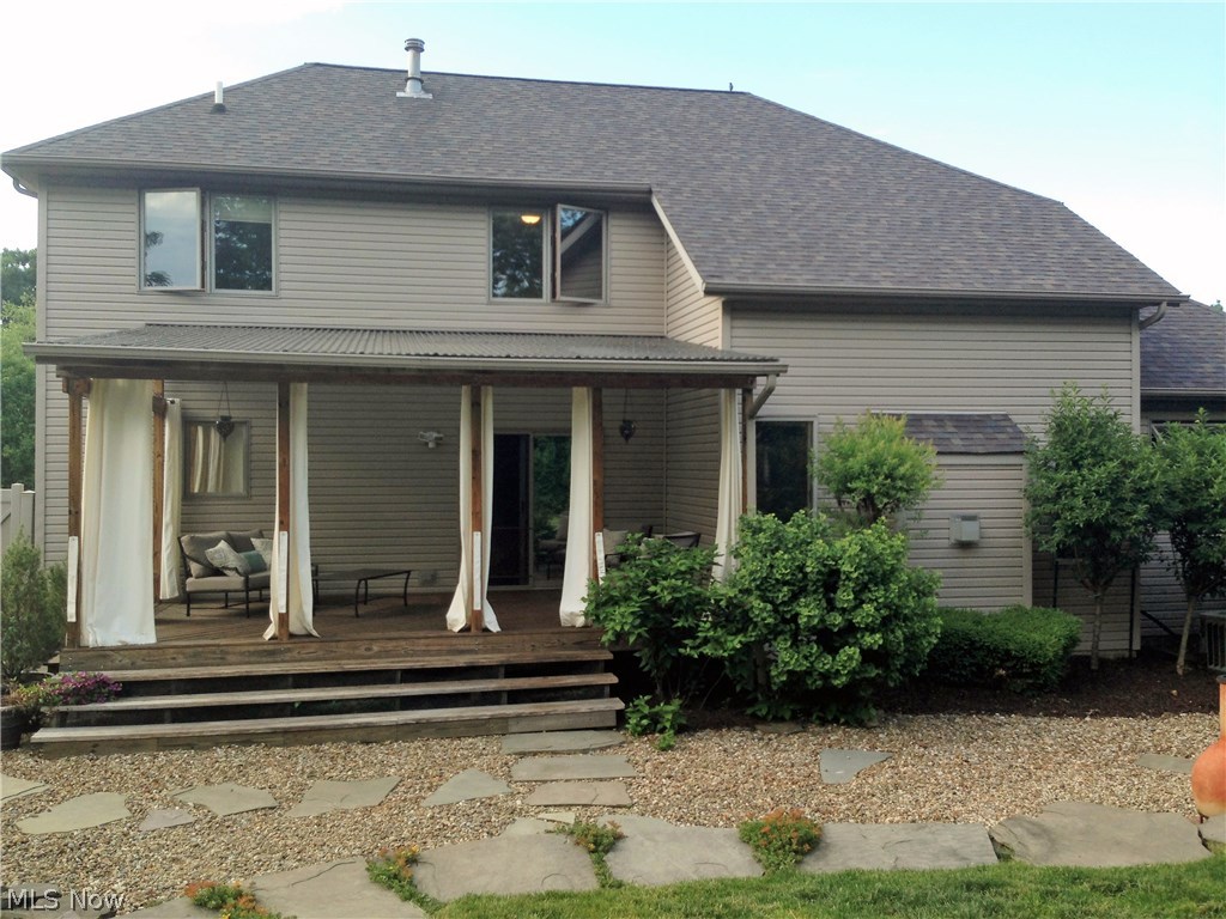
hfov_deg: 55.4
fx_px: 1169
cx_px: 613
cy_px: 460
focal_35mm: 33
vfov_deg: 42.9
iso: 50
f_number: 2.4
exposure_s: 1/209
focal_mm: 4.12
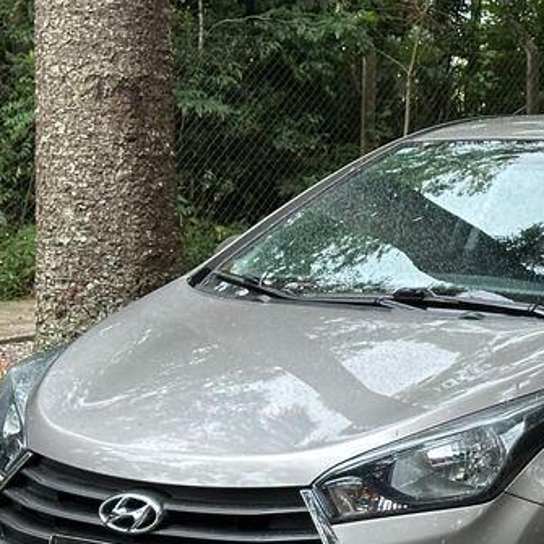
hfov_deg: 14.2
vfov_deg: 14.4
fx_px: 2151
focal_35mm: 121
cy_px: 404
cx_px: 533
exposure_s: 1/60
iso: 250
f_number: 1.78
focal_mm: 6.86
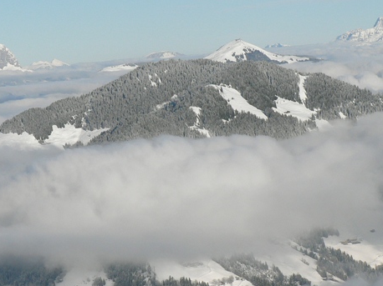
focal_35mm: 159
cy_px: 77
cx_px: 176
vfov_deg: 9.3
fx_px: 1758
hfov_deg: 12.4
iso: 80
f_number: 5.6
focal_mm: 15.2
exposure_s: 1/640
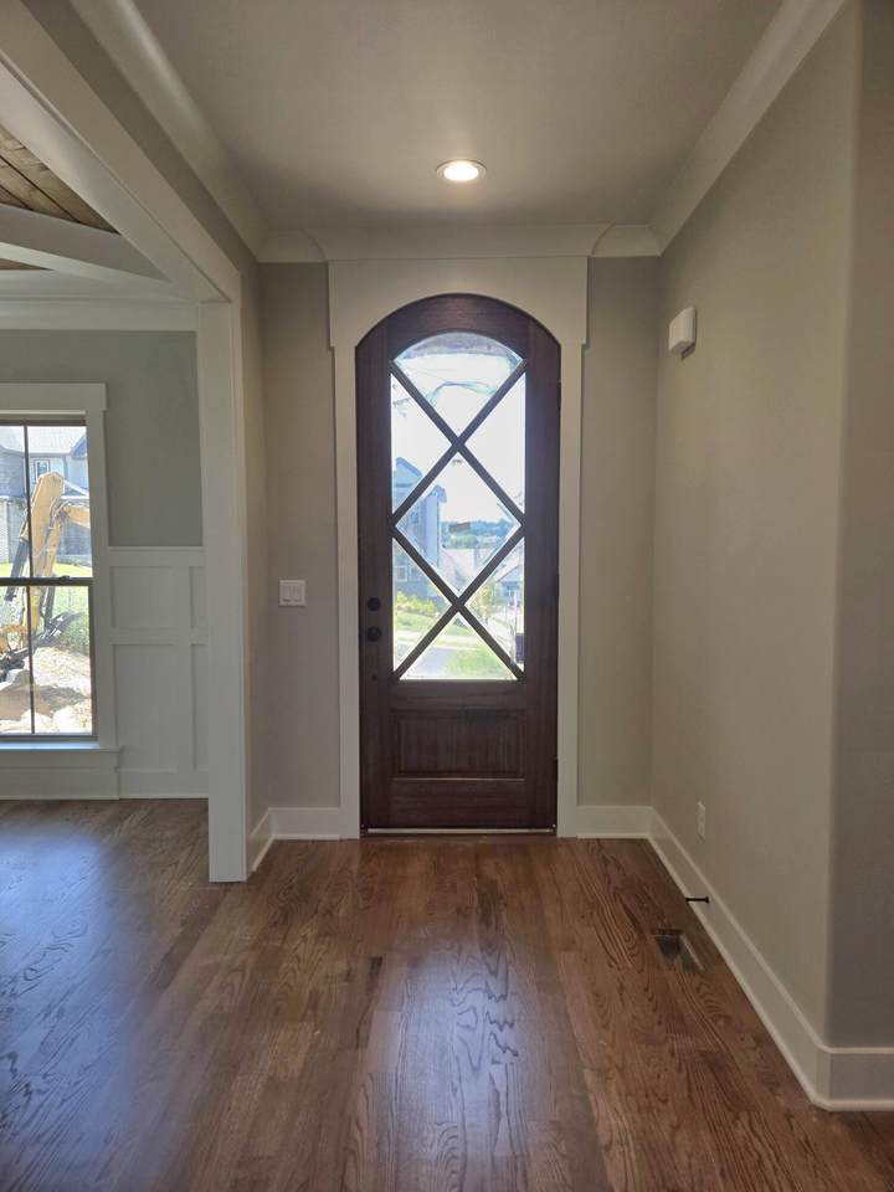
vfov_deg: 73.9
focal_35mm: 23
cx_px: 447
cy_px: 596
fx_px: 792
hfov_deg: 58.9
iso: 25
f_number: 1.8
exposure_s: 1/200
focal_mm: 5.4
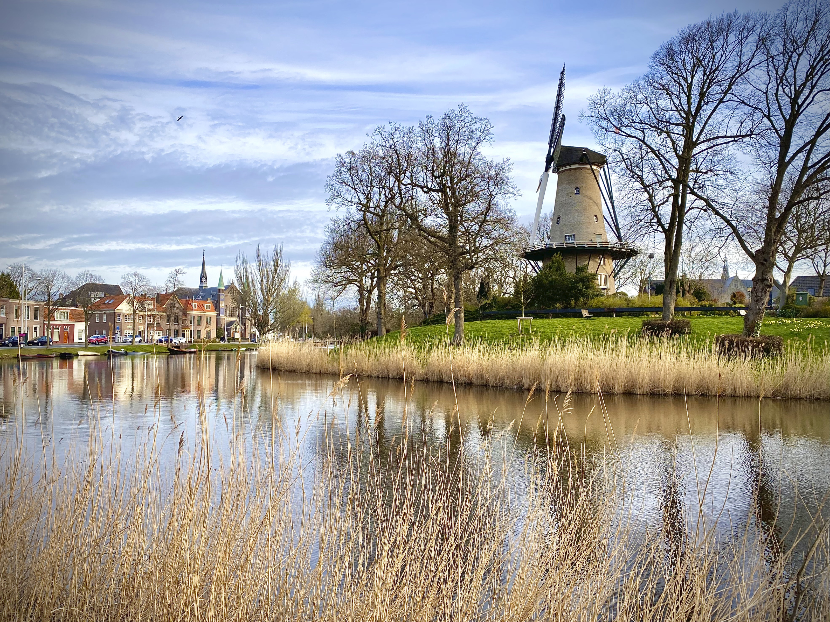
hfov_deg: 67.3
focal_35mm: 26
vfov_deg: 53.1
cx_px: 415
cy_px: 311
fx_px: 623
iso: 32
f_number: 1.8
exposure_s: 1/1206
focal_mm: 4.25
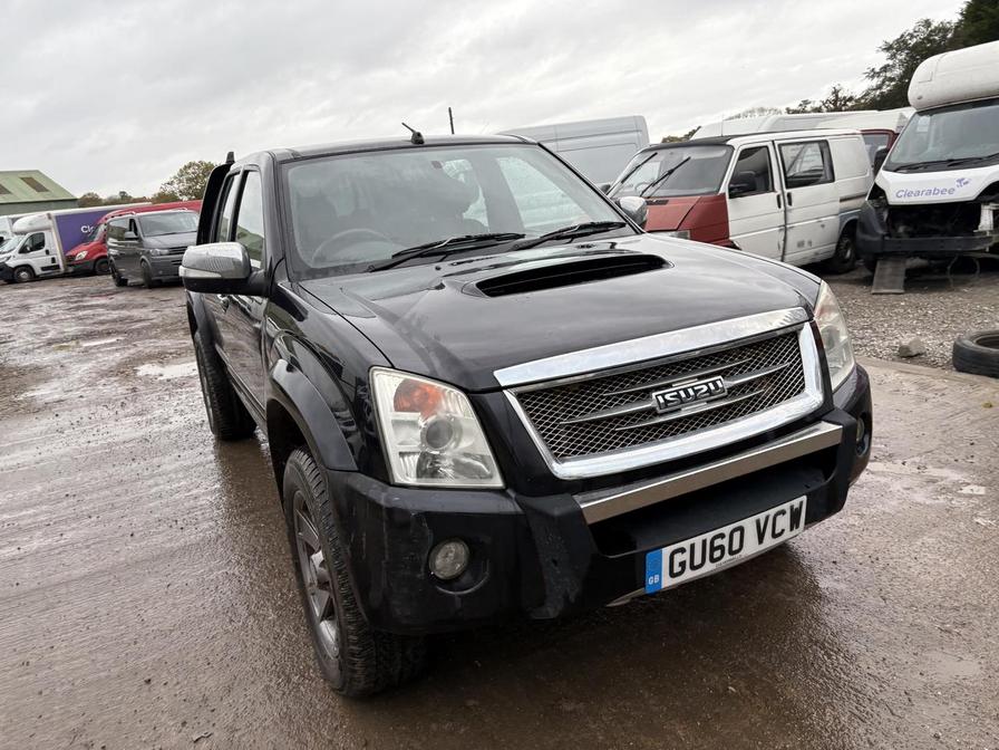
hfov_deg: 67.3
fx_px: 750
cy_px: 375
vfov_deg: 53.1
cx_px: 500
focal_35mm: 26
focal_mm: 5.96
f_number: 1.6
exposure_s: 1/189
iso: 50
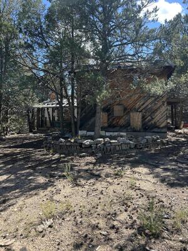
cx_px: 94
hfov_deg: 53.1
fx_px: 188
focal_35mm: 26
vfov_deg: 67.3
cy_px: 126
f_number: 1.5
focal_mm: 5.7
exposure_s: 1/1377
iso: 50
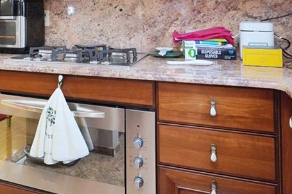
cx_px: 90
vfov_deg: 33.1
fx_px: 301
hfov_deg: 50.5
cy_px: 5
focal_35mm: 37
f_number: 3.5
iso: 1600
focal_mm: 11
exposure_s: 1/160
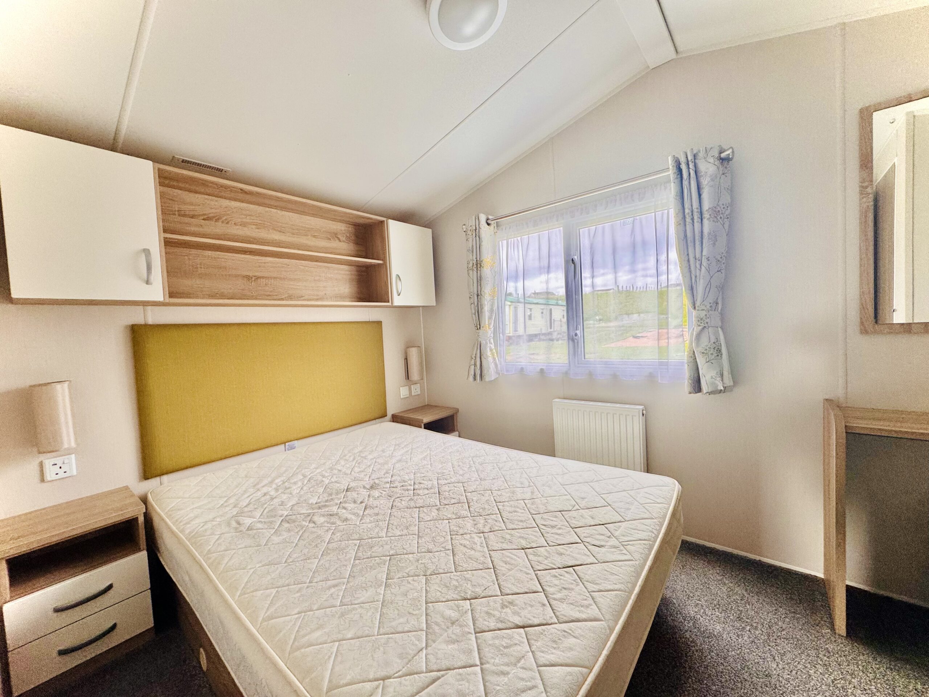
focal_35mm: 14
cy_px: 348
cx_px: 464
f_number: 2.2
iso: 160
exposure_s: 1/99
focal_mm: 2.22
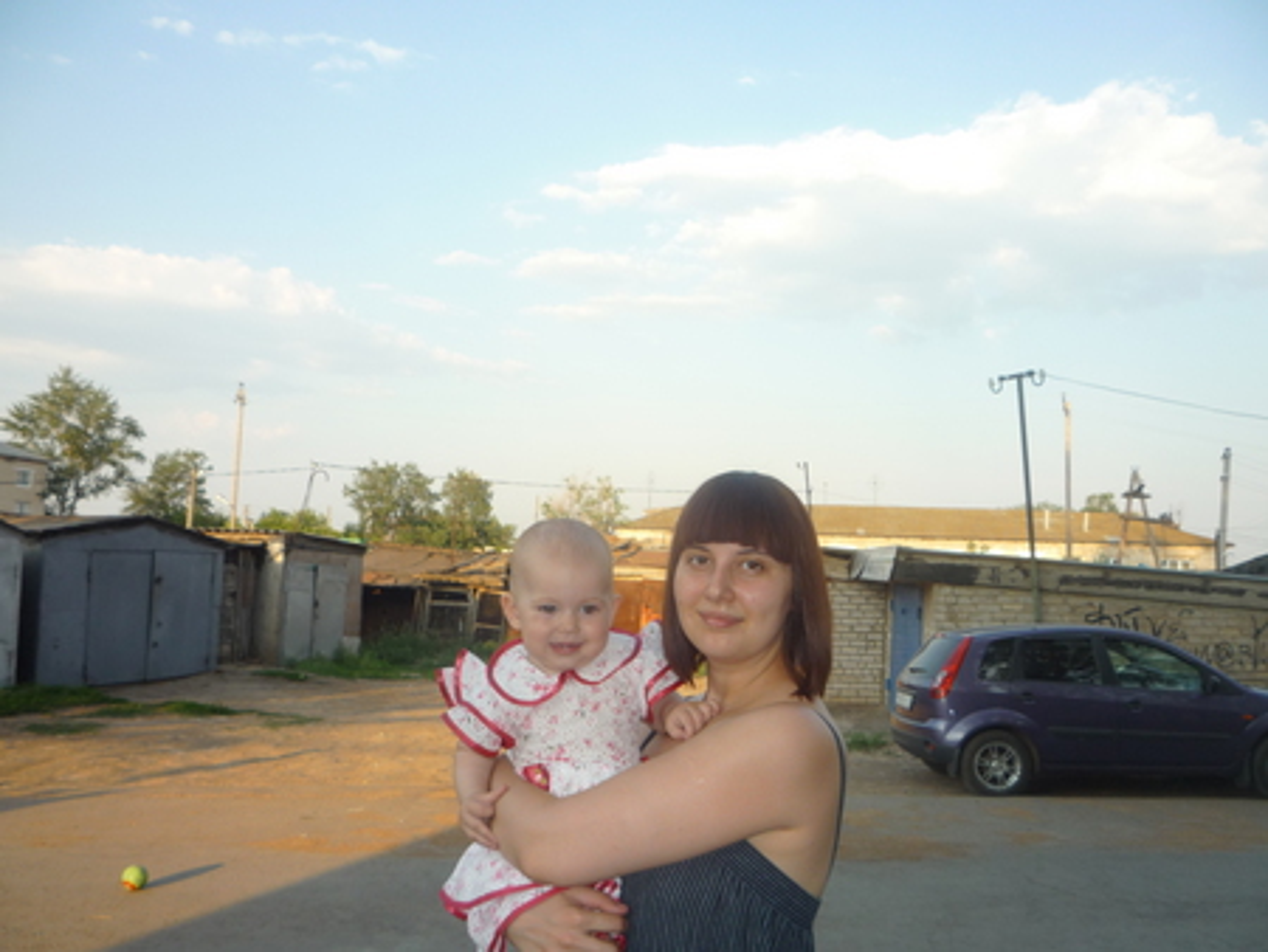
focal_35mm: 30
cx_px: 634
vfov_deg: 46.8
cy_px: 476
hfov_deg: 59.9
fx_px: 1100
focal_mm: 5.2
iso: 100
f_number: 4
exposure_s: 1/200
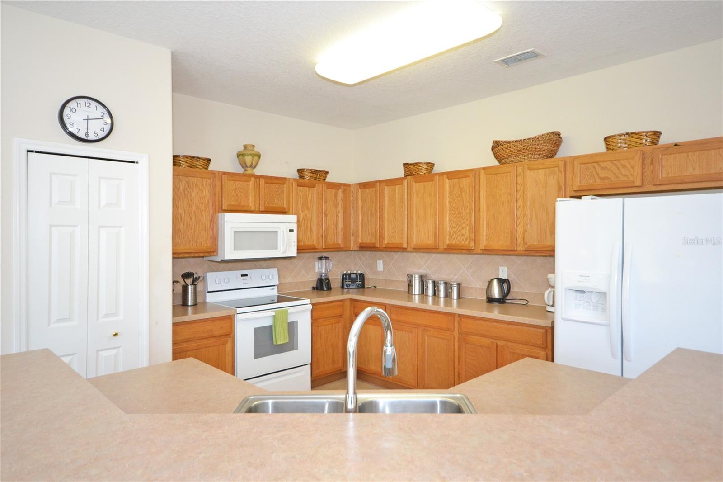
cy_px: 241
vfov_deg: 59.5
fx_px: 422
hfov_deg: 81.2
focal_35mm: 21
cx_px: 362
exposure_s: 1/60
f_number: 4.8
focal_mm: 14
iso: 1100
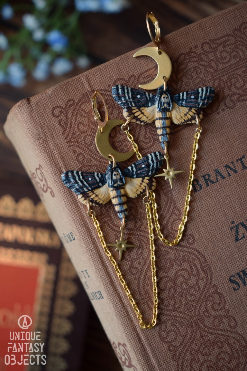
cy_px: 186
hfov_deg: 22.6
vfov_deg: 33.4
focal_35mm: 60
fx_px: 617
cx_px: 124
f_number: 4.8
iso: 800
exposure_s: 1/60
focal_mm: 40
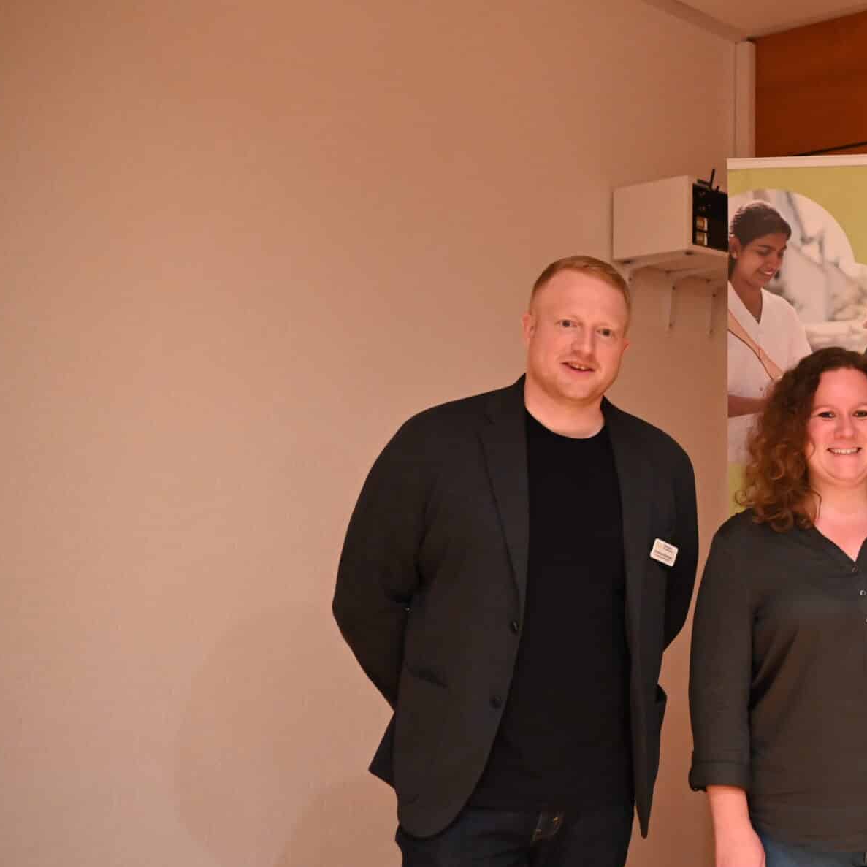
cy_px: 483
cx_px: 904
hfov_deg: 34.2
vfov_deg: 38.3
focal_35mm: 44
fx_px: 1247
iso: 4500
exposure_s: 1/60
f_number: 4
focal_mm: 24
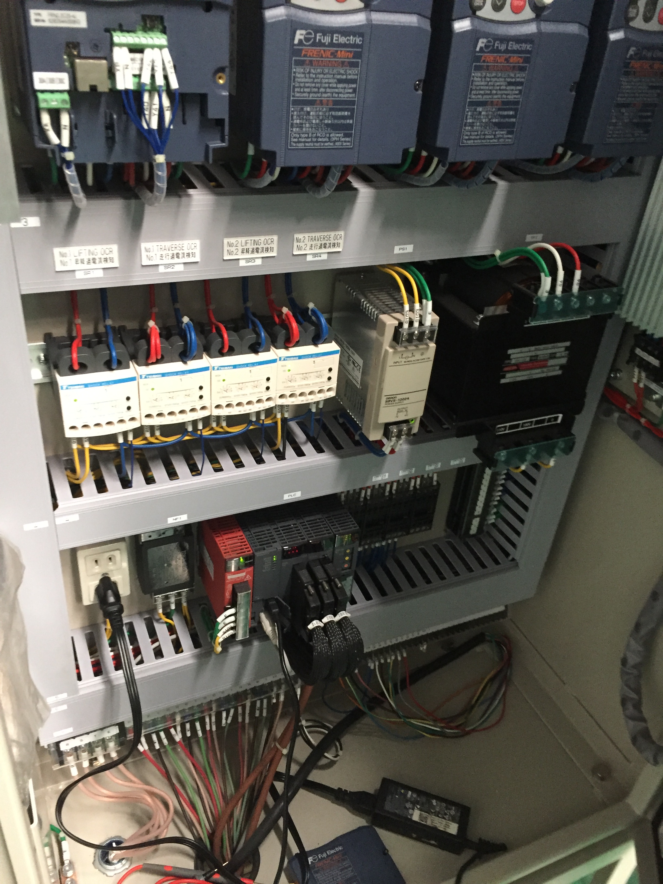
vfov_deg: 61.7
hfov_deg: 48.2
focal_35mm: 29
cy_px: 442
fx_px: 741
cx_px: 332
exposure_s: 1/25
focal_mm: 4.15
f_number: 2.2
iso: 250
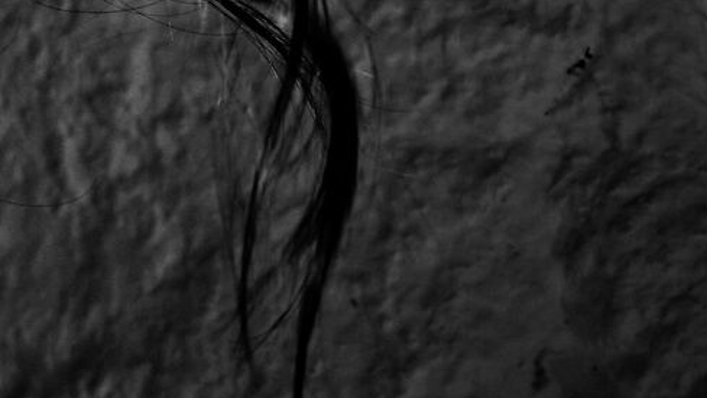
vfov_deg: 2.8
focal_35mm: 437
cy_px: -511
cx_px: -775
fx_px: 8192
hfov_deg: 4.9
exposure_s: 1/250
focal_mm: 85
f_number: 2.2
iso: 400
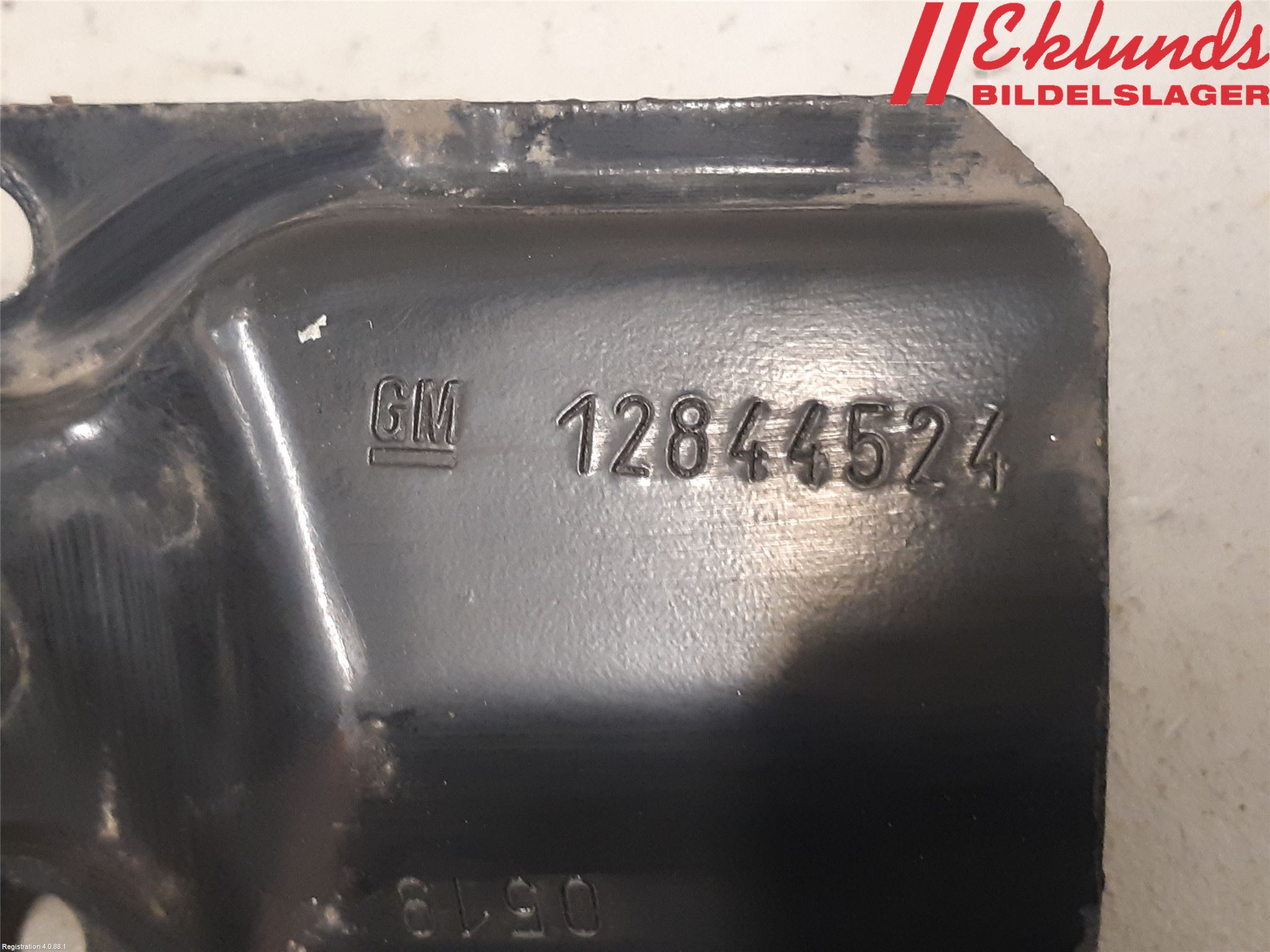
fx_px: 954
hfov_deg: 67.3
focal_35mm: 26
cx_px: 635
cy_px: 476
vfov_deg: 53.1
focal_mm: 3.93
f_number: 1.7
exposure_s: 1/33
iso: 250
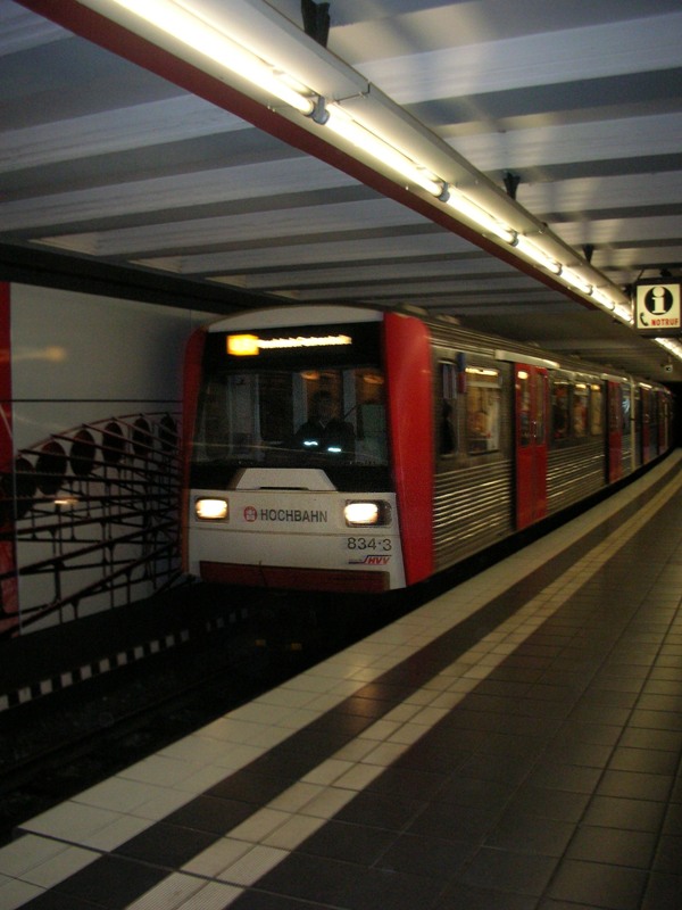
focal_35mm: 35
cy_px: 455
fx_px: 919
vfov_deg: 52.6
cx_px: 341
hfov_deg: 40.7
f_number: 3
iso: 200
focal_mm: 5.8
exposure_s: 1/60.1
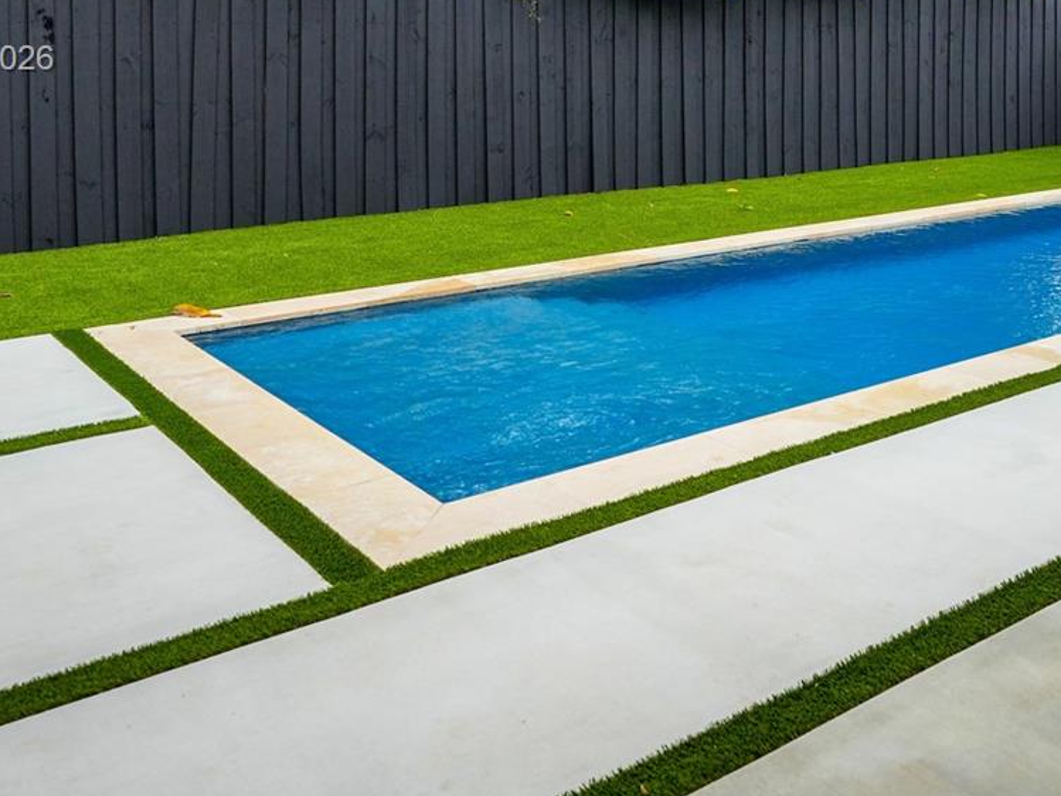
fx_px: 1227
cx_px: 747
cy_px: 61
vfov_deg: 33.8
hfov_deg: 45.7
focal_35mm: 40
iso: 640
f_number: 6.3
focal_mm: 19.5
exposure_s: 1/320
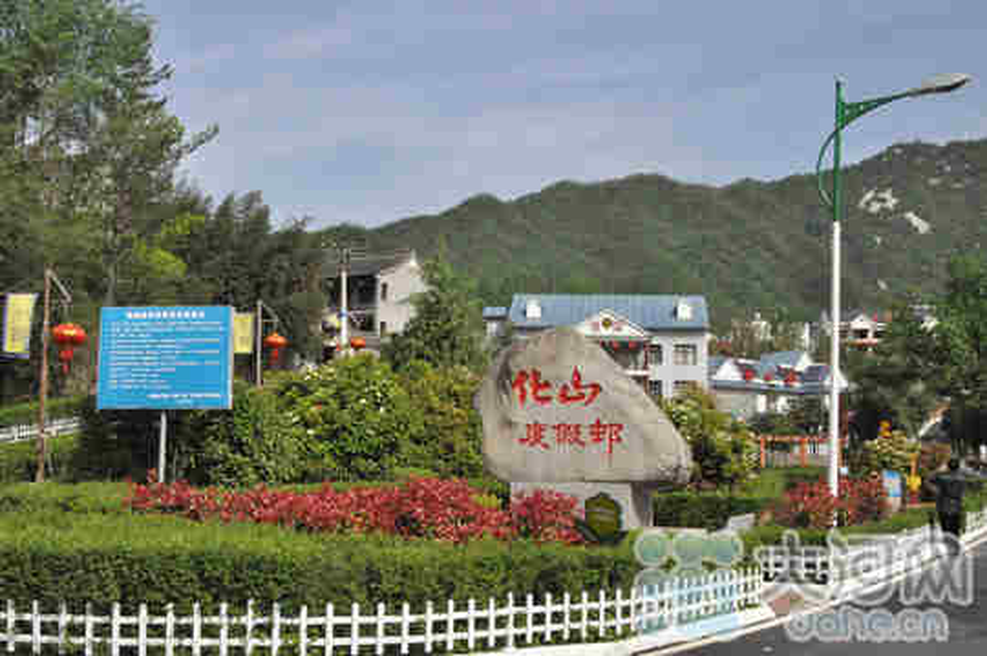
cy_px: 328
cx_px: 494
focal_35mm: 42
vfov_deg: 31.8
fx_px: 1150
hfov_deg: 46.4
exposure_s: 1/1600
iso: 3200
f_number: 20
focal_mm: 28
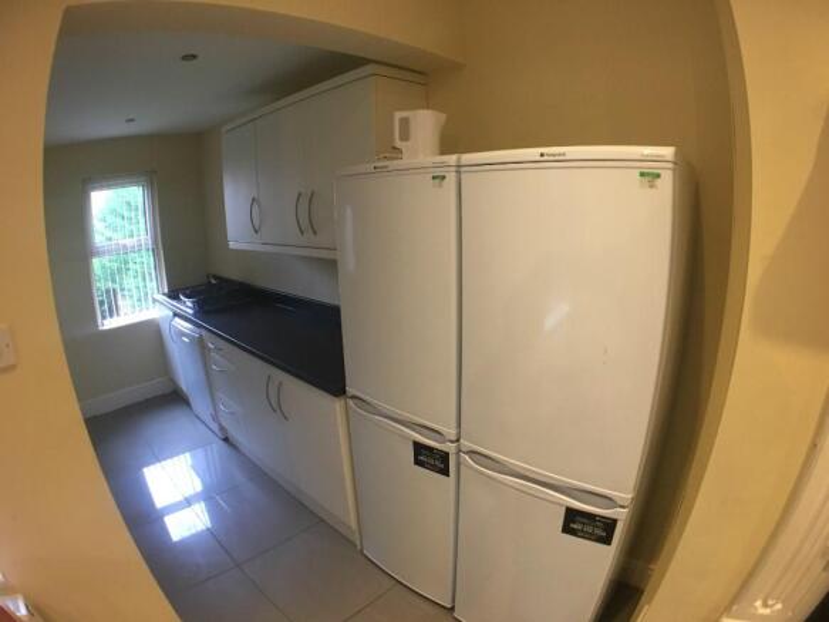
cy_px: 311
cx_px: 414
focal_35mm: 29
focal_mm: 4.15
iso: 160
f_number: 2.2
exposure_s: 1/33
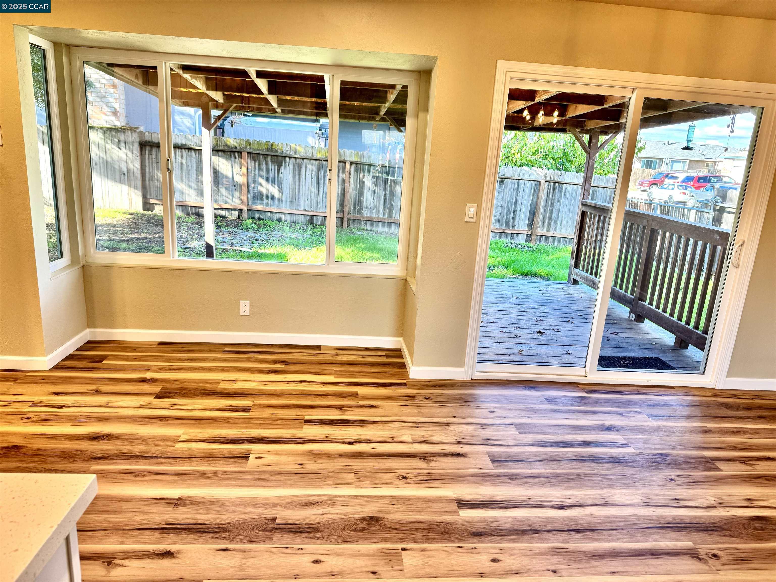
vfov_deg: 56.8
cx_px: 388
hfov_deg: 71.6
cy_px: 291
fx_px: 538
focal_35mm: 24
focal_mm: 6.76
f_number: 1.78
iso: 100
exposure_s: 1/120
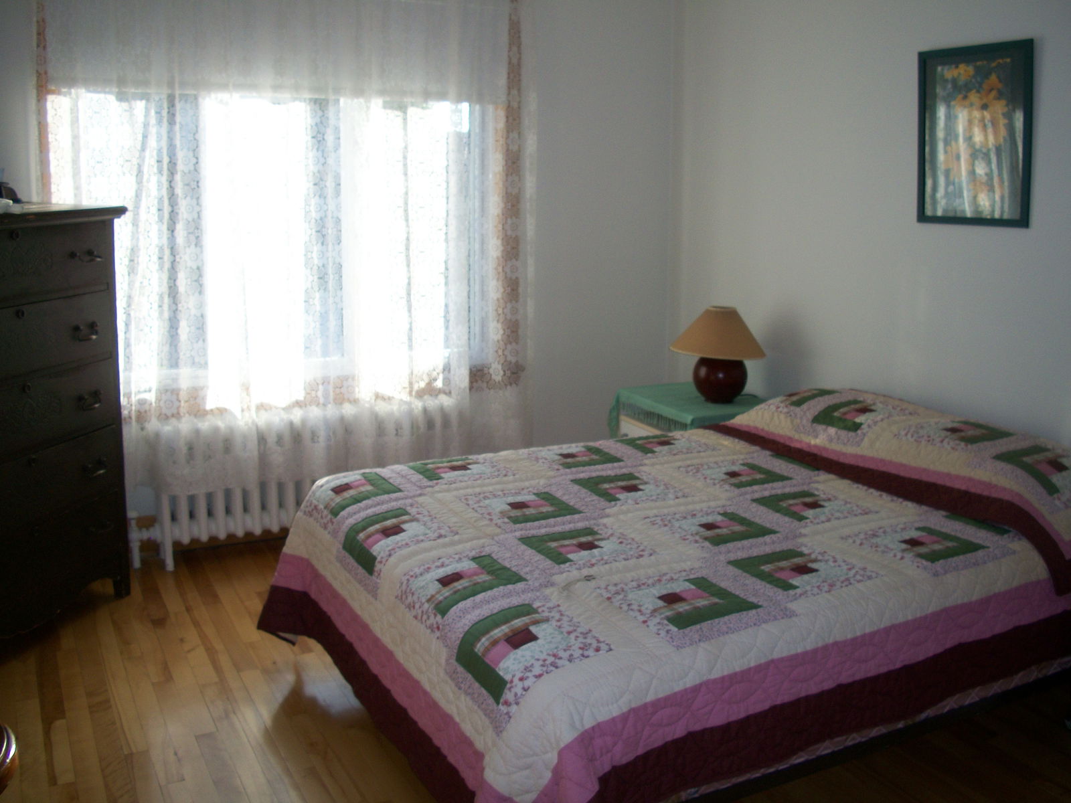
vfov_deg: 40.7
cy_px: 402
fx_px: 1083
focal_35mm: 35
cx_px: 536
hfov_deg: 52.6
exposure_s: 1/100
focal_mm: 6.3
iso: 80
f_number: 3.1
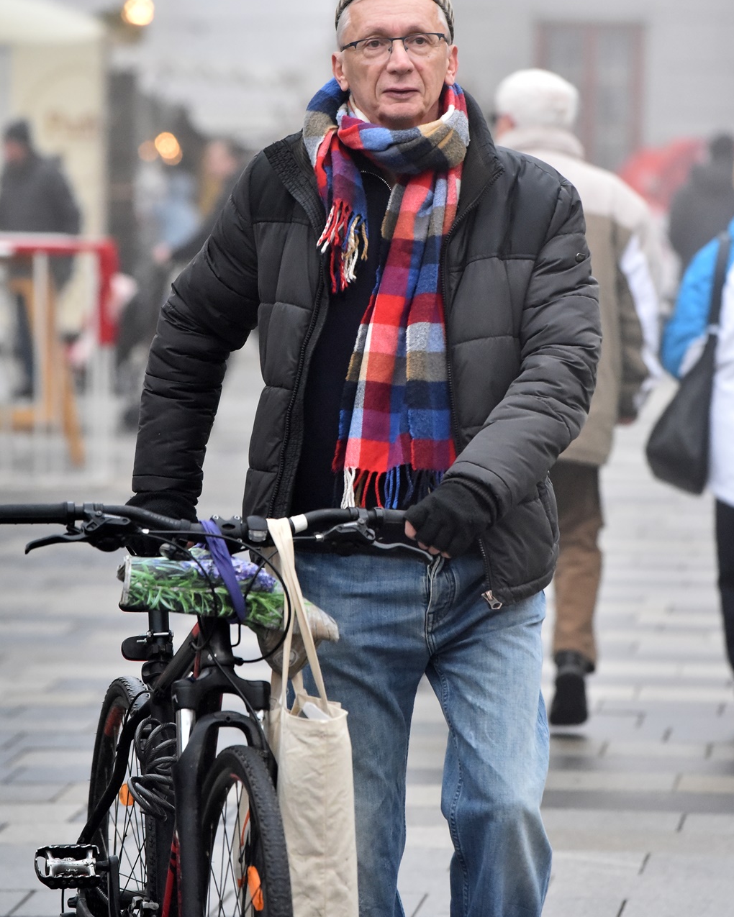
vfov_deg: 8.5
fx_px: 6137
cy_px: 380
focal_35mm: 226
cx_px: 368
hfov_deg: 6.8
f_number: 5
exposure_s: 1/4000
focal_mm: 200
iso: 5000
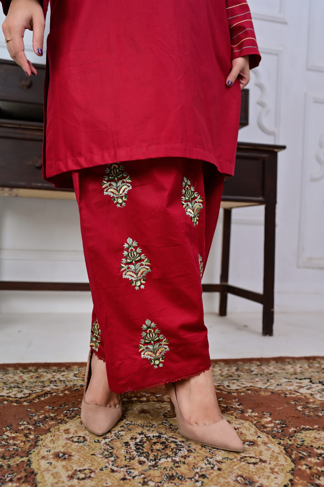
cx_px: 162
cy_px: 244
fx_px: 473
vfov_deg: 54.5
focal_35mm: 35
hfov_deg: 37.8
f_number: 4
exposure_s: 1/160
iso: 250
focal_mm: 35
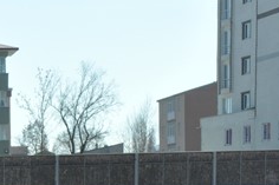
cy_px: 245
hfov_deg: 12.1
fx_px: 1278
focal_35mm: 165
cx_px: -77
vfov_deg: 8.2
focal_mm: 40
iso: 1250
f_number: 20
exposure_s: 1/400
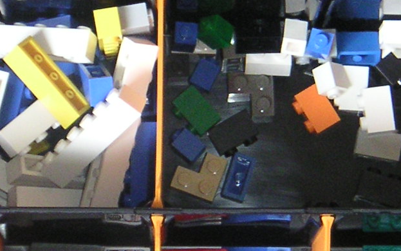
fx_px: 2209
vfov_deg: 6.5
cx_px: 315
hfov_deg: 10.3
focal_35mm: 202
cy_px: 126
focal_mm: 9
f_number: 3
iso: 160
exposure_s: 1/60
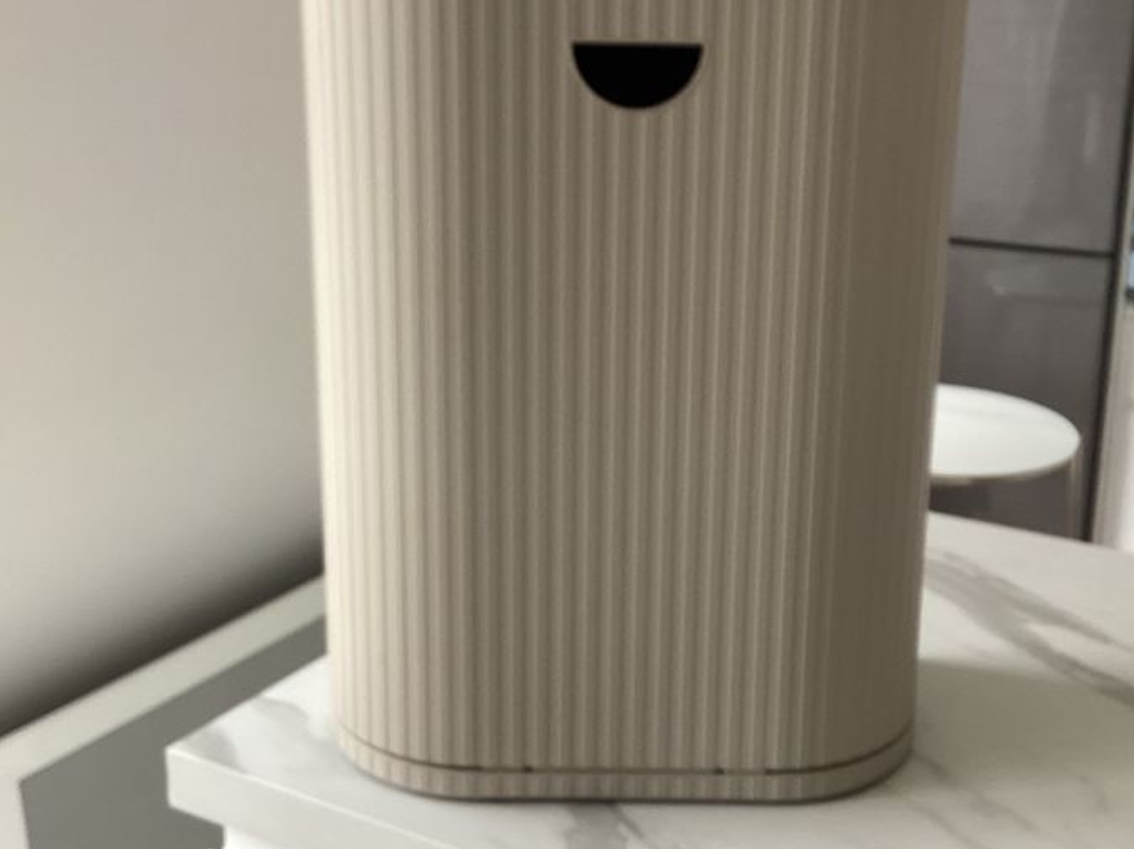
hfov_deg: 41.2
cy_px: 358
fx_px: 1506
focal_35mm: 46
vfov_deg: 31.4
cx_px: 626
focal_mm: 3.3
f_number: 2.4
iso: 80
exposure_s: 1/60
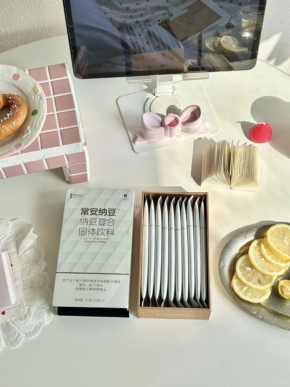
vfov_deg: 39.7
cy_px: 194
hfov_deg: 30.3
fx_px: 536
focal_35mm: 48
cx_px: 145
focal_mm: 6.86
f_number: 1.78
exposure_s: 1/2203
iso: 64
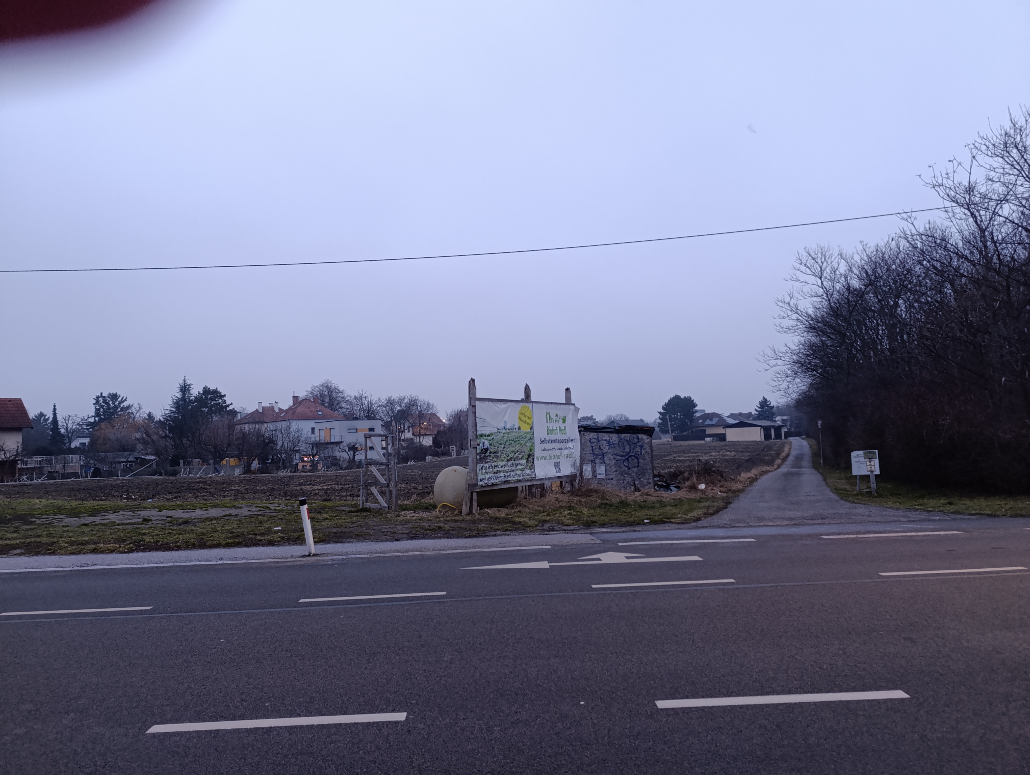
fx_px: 685
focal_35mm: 23
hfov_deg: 73.8
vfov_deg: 59.0
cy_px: 388
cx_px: 515
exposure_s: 1/33.3
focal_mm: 6.14
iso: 1250
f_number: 1.6
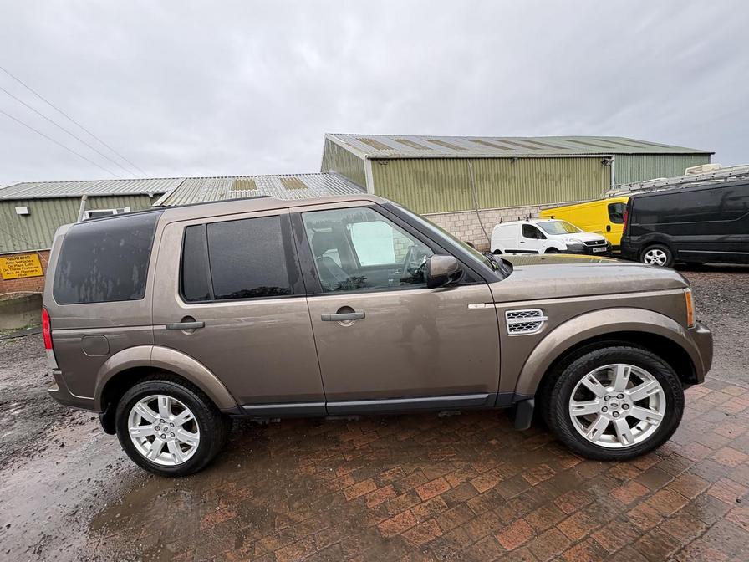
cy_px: 281
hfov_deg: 102.1
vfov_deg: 85.7
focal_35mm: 14
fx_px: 303
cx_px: 374
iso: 40
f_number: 2.2
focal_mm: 2.22
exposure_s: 1/163
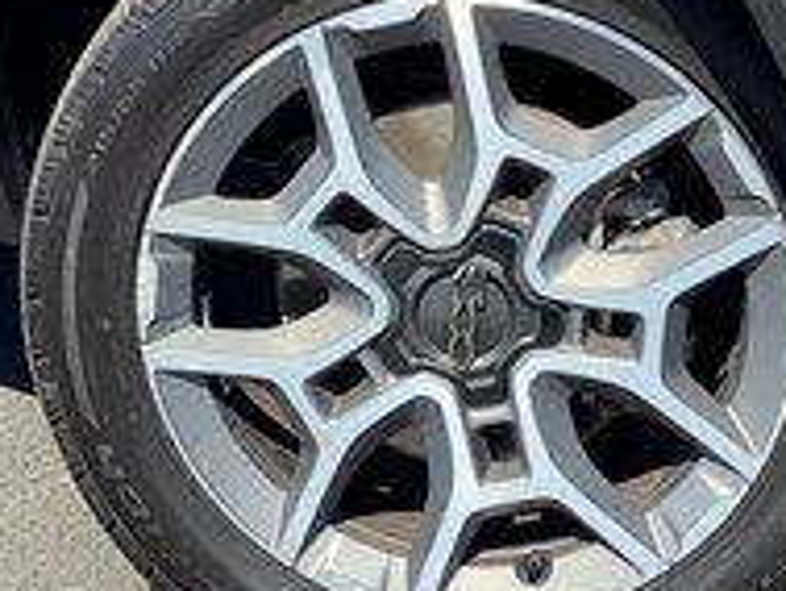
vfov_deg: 14.0
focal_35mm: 105
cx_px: 378
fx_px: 2386
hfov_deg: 18.7
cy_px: 42
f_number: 2.4
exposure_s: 1/377
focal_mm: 3.3
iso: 25
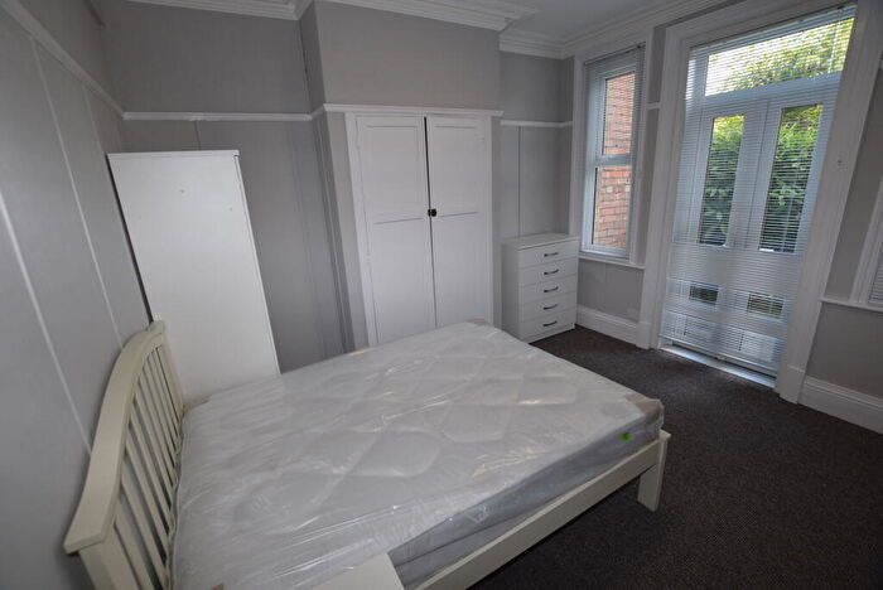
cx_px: 442
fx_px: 368
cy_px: 295
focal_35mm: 15
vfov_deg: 77.4
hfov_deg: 100.3
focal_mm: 10
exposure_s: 1/100
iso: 400
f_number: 5
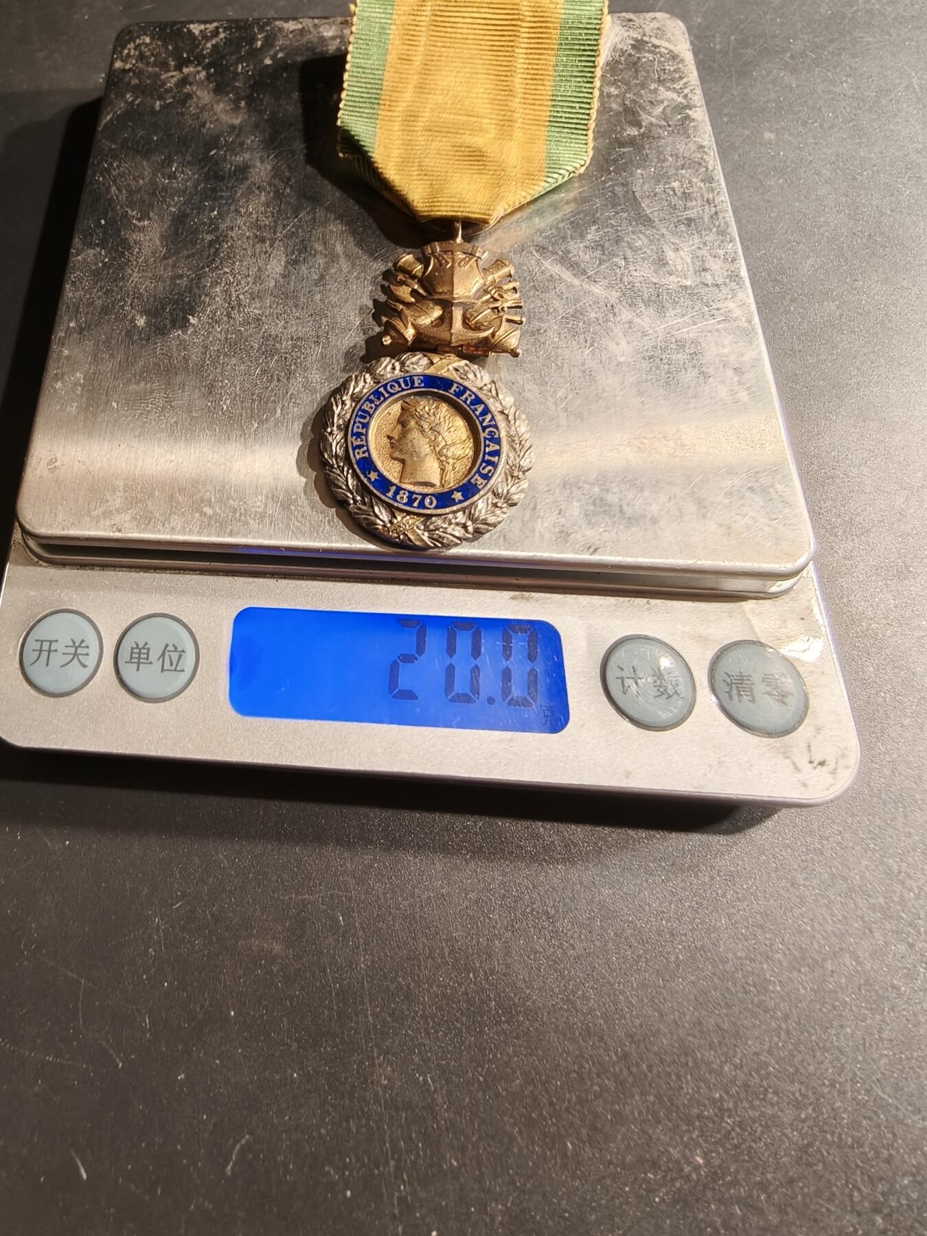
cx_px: 464
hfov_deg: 58.9
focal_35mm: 23
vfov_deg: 73.9
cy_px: 618
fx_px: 821
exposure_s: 1/62.1
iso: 160
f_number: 2
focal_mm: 2.32
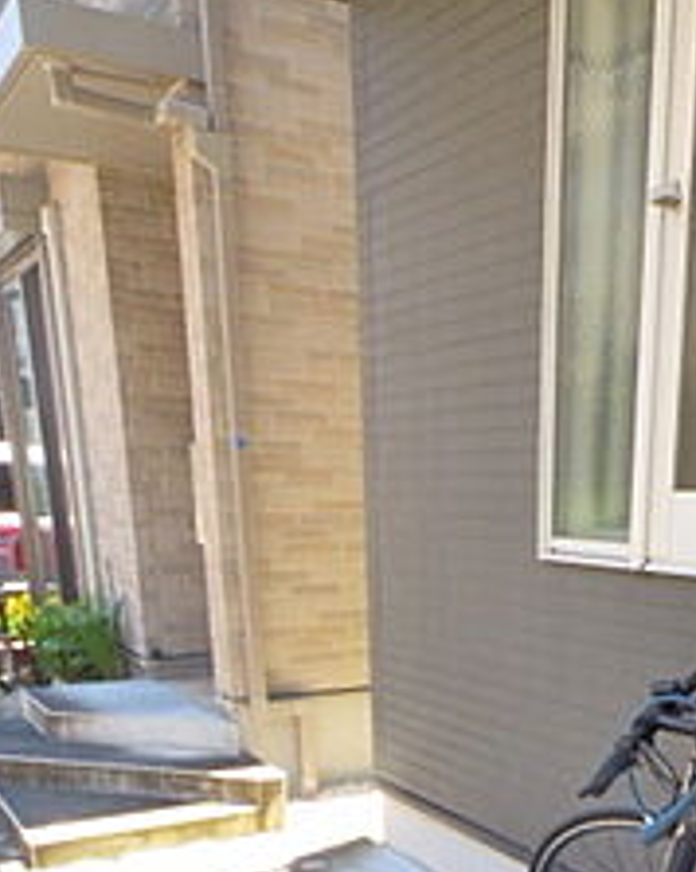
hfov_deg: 34.7
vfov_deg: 38.5
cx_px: 536
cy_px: 888
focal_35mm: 42
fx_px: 1083
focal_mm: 3.58
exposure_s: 1/25
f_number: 6.3
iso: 400
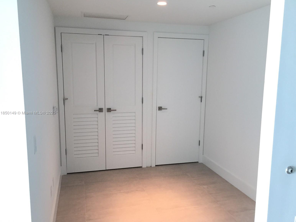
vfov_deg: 46.8
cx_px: 147
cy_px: 113
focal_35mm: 30
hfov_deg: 60.0
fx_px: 257
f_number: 2.2
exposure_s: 1/30
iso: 125
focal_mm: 4.15
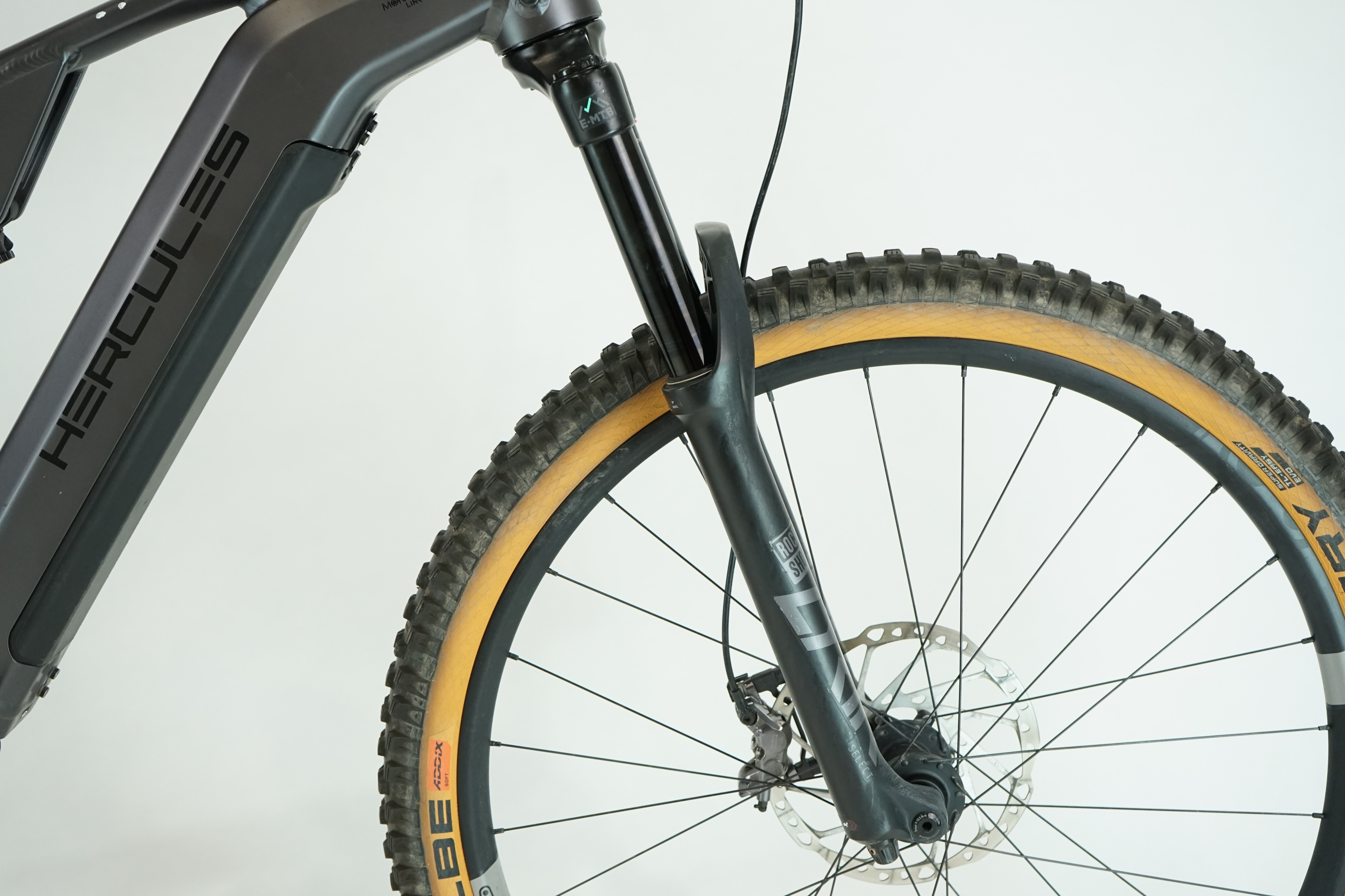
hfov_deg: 43.6
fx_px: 1681
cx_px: 672
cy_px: 448
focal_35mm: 45
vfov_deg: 29.9
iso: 1600
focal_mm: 45
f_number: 5.6
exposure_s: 1/200
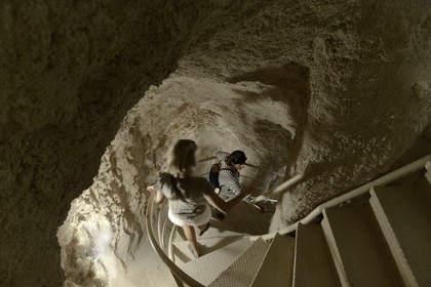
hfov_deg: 73.7
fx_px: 287
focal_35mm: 24
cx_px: 216
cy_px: 144
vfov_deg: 53.1
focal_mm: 24
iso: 1600
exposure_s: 1/8
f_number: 5.6
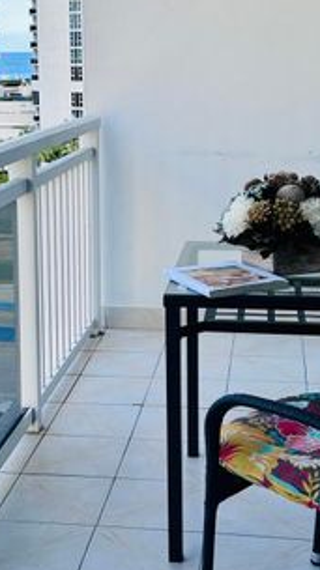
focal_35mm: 62
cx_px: 118
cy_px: 216
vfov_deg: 33.7
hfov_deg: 19.3
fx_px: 938
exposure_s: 1/814
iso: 50
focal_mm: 5.7
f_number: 1.5
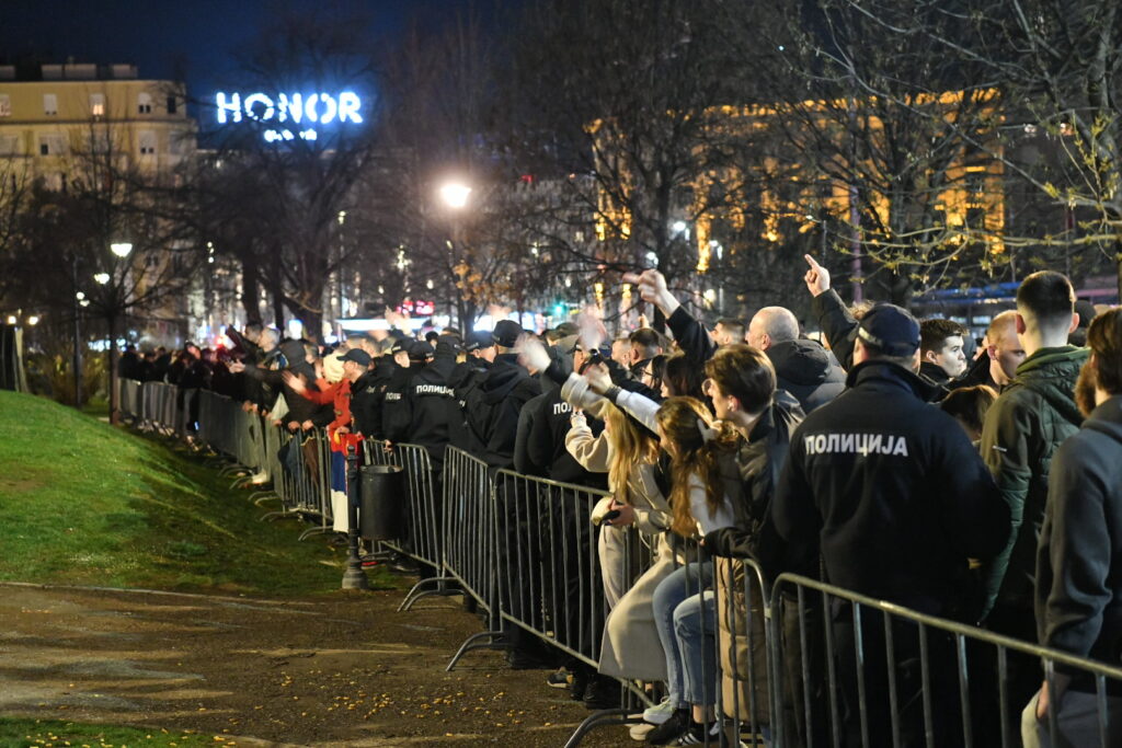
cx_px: 561
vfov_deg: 19.5
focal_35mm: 70
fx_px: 2182
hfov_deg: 28.8
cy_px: 374
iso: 6400
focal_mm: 70
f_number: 3.5
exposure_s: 1/25
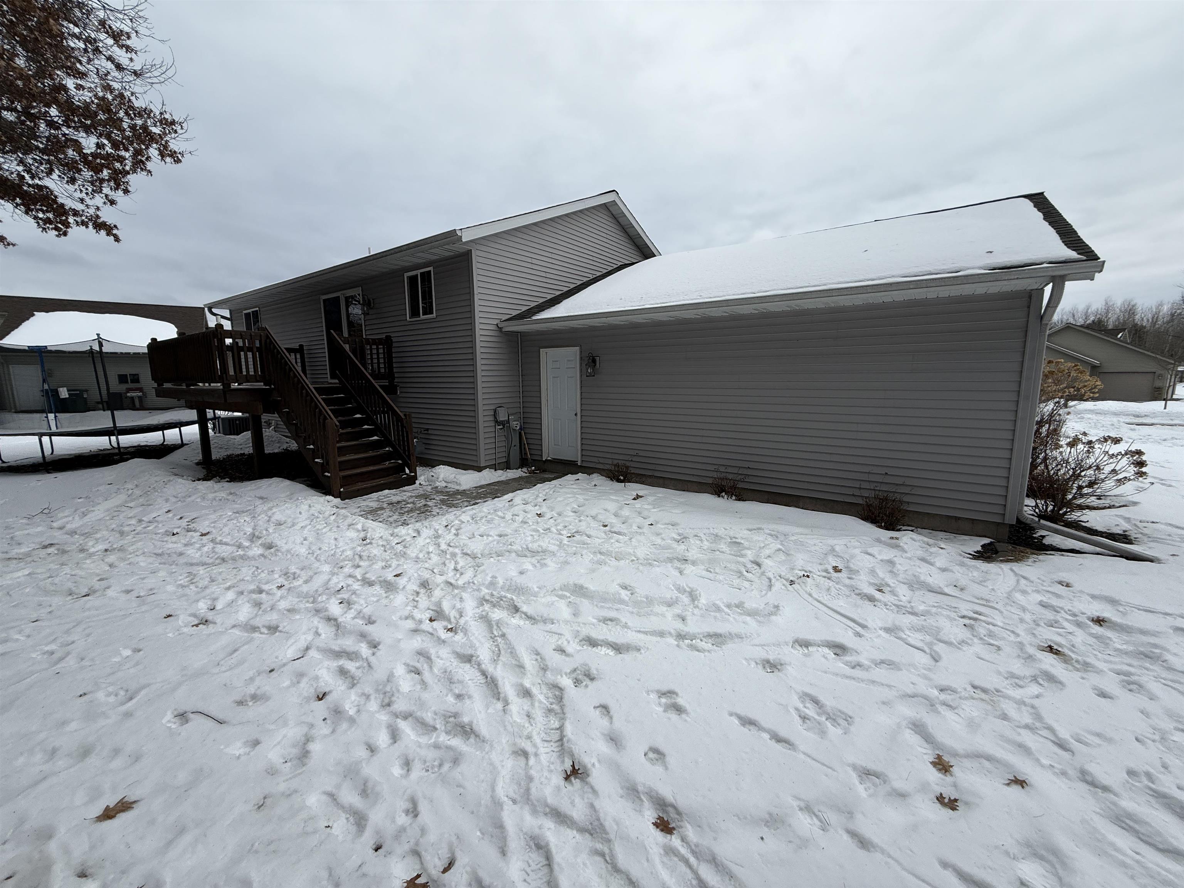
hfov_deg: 102.1
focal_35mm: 14
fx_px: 479
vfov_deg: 85.7
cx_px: 592
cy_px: 444
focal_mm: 2.22
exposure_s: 1/1068
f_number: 2.2
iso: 50
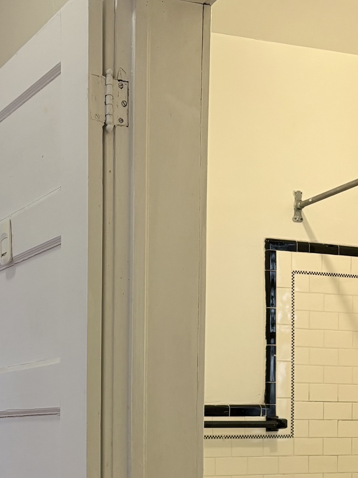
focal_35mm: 57
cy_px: 448
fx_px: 786
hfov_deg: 24.5
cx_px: 1
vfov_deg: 31.8
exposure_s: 1/60
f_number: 1.6
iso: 160
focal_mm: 5.96
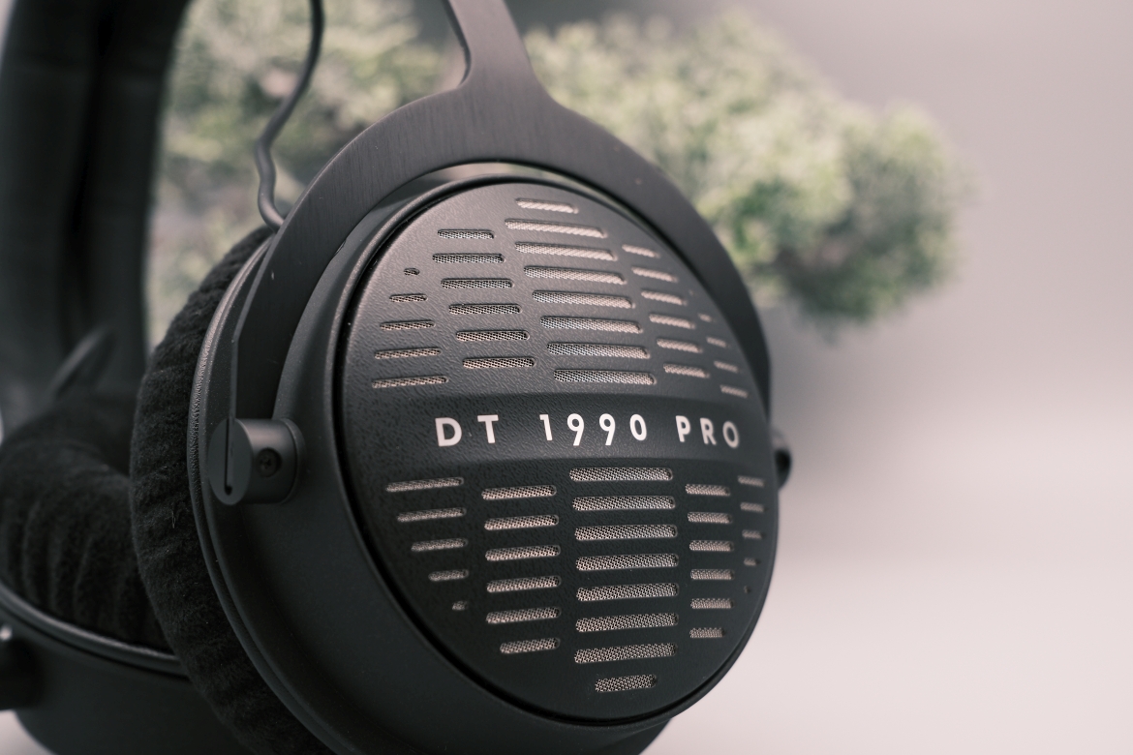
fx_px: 1920
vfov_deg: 22.3
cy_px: 378
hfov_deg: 32.9
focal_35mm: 61
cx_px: 566
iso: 500
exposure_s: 1/125
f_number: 4.3
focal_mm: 40.8
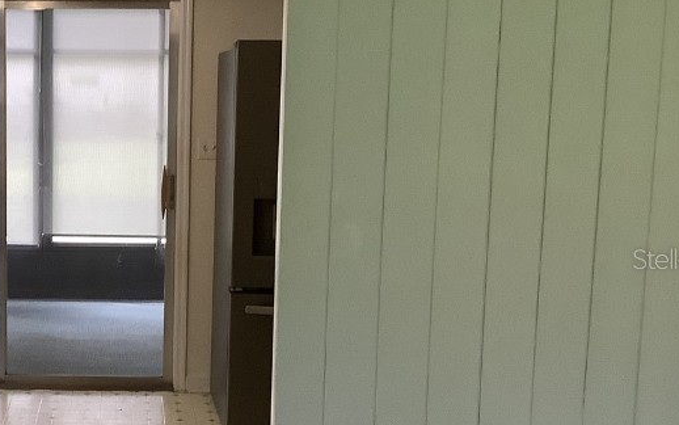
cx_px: 85
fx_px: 1203
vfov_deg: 20.0
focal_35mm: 65
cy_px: 258
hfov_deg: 30.3
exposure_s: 1/50
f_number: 2.4
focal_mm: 3.3
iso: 250
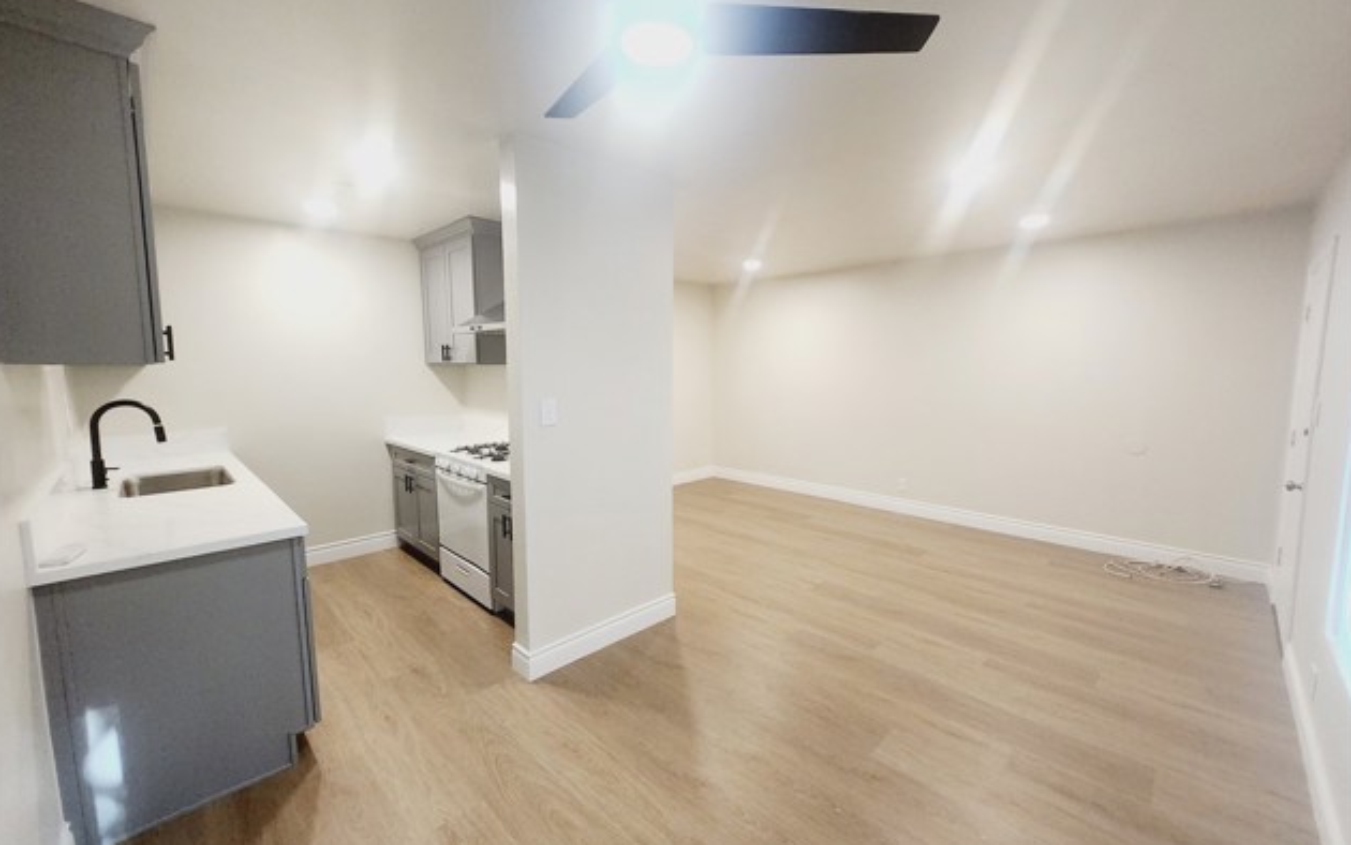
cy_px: 427
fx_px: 516
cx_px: 673
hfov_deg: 105.3
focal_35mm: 14
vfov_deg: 78.7
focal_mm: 1.74
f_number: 2.2
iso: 200
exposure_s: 1/60
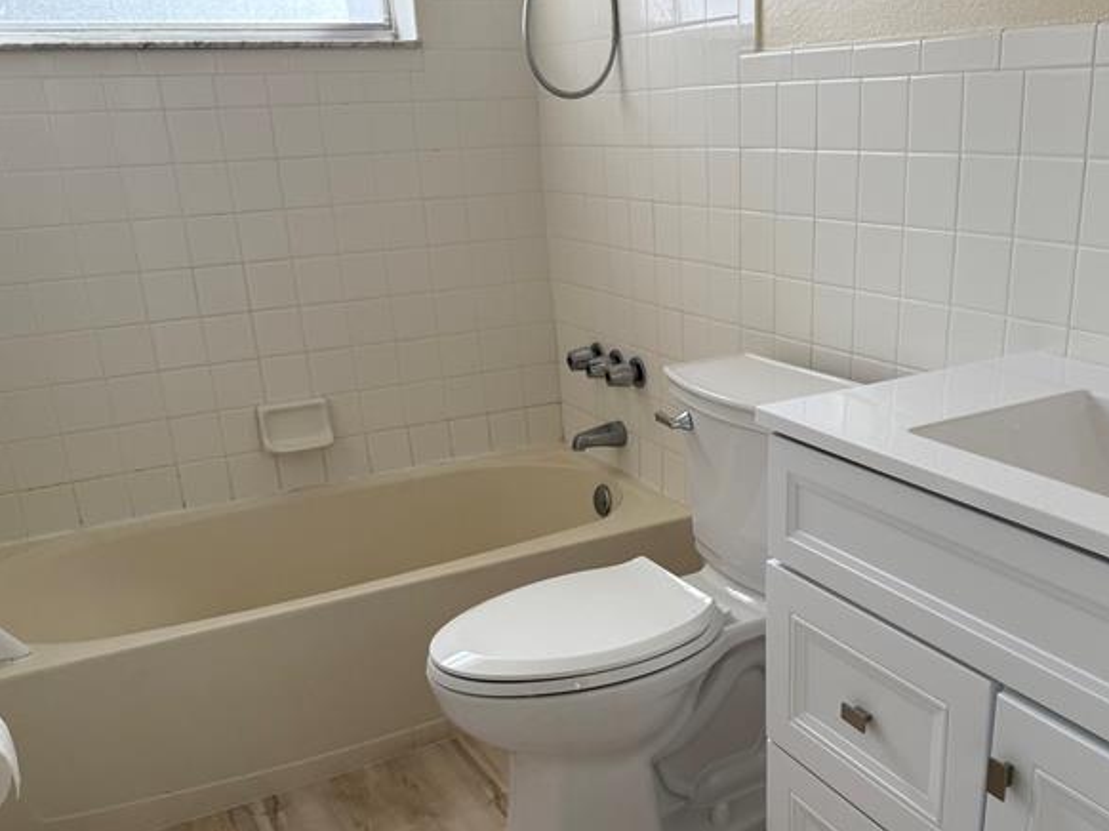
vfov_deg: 42.6
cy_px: 520
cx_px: 638
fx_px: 1057
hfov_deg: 55.1
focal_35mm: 33
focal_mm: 6.76
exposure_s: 1/171
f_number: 1.78
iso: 80
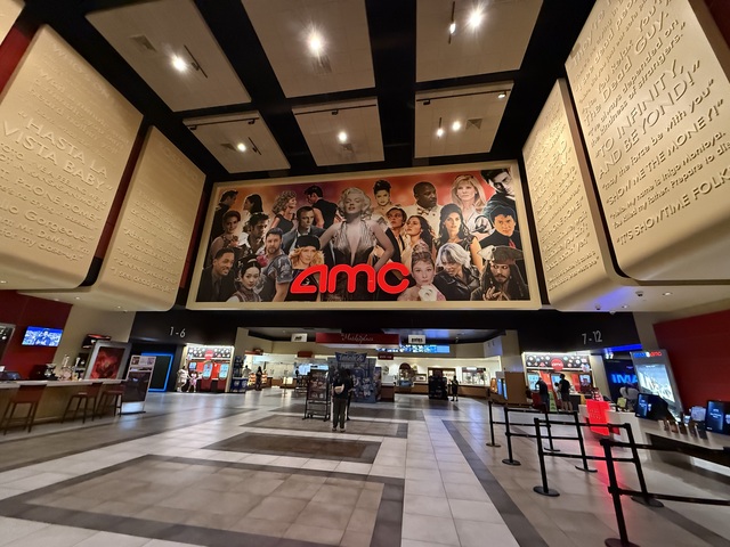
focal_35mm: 14
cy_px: 274
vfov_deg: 85.7
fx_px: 295
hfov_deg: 102.1
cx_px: 365
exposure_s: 1/60
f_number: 2.2
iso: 1000
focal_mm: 2.22
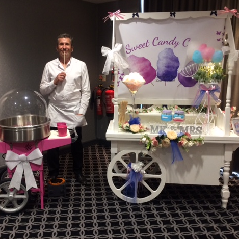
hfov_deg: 47.1
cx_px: 103
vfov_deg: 47.2
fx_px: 273
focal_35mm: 35
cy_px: 119
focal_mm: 4.15
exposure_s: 1/33
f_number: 2.2
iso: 160
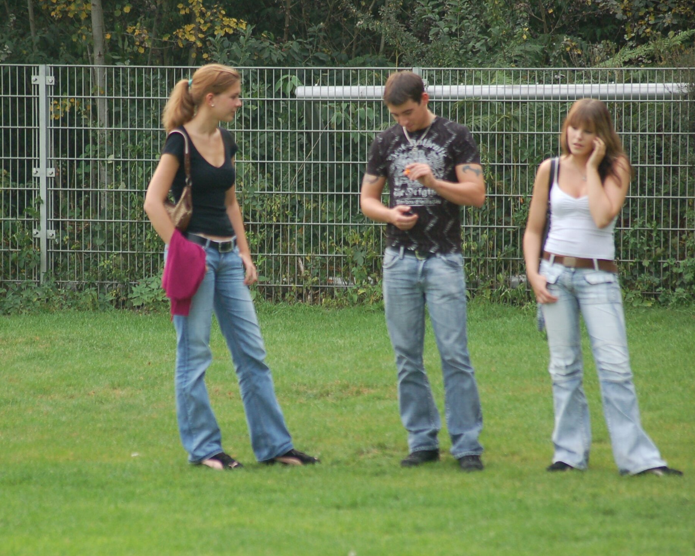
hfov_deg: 6.7
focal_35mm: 289
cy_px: 278
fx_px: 5945
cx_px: 302
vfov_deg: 5.4
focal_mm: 170
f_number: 4.8
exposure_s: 1/500
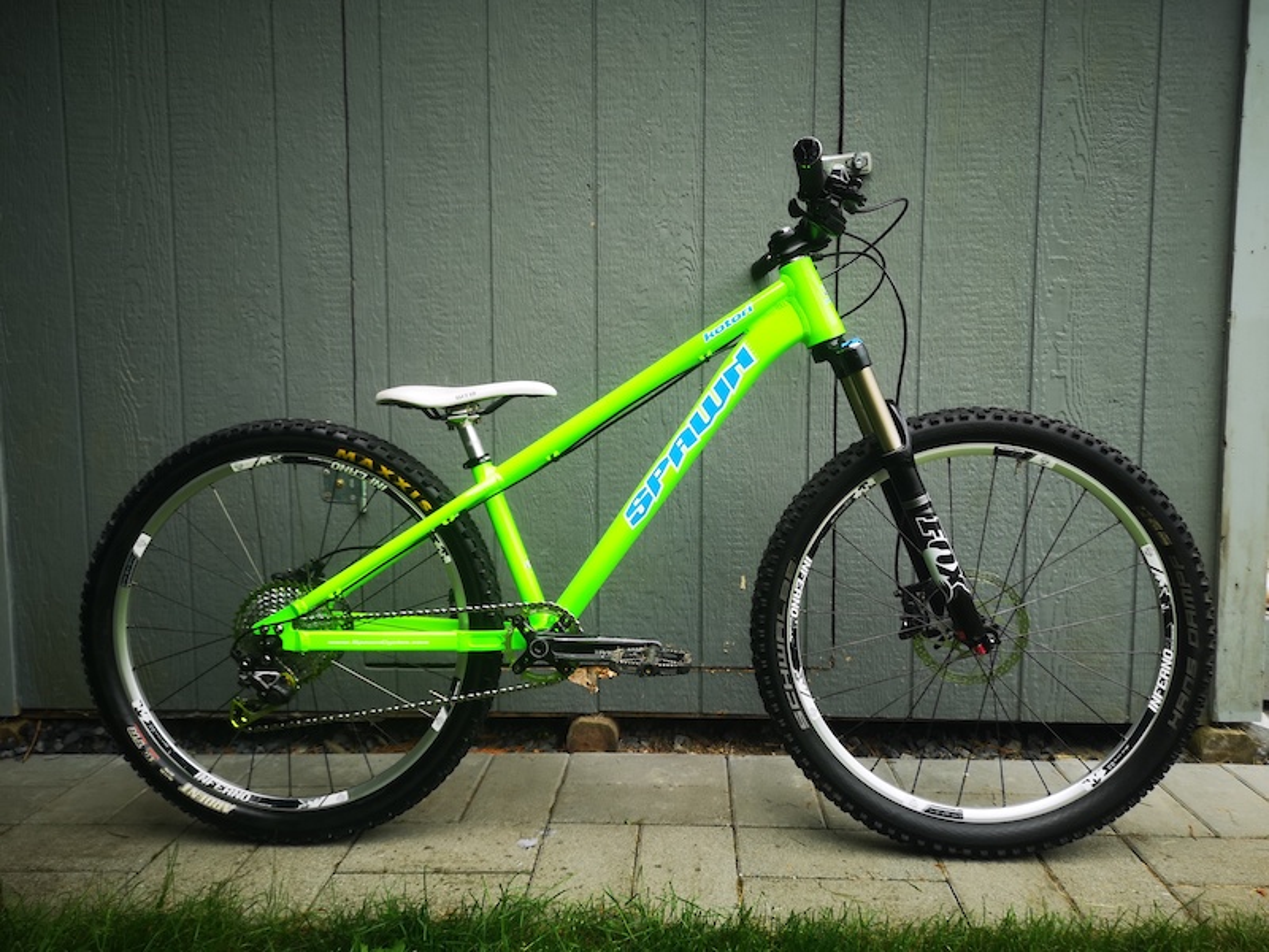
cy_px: 476
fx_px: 990
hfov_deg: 65.3
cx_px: 634
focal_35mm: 27
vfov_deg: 51.4
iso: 50
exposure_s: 1/108
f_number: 1.8
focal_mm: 3.95
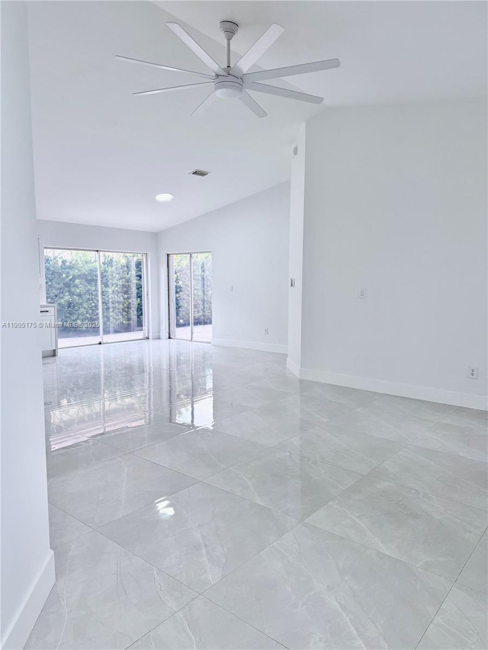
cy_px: 325
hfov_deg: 56.8
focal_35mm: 24
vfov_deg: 71.6
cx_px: 244
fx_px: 451
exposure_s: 1/218
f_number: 1.78
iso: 125
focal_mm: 6.76
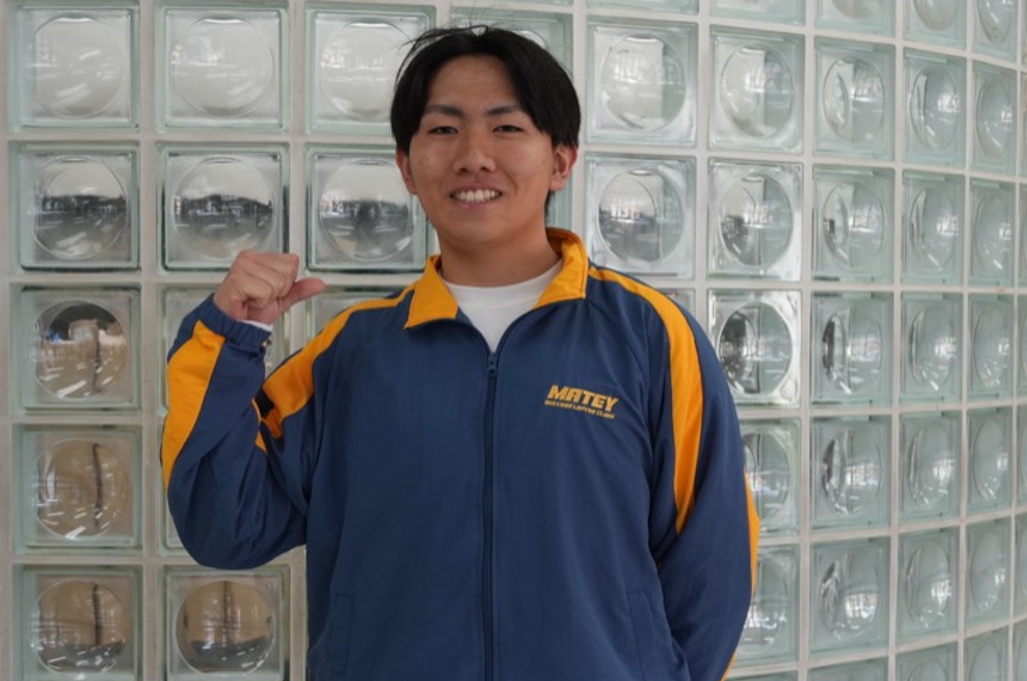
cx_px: 491
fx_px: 1354
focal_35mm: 48
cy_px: 341
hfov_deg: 41.5
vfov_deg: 28.2
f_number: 4.5
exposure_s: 1/160
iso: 640
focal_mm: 29
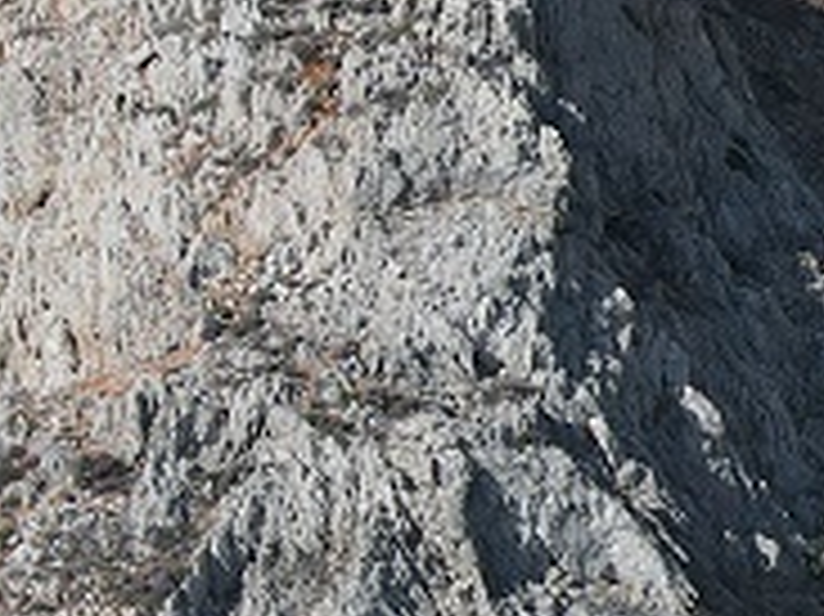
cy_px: 645
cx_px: 1671
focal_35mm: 118
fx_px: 2807
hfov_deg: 14.0
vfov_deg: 12.4
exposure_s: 1/800
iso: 100
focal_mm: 4.5
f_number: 2.8
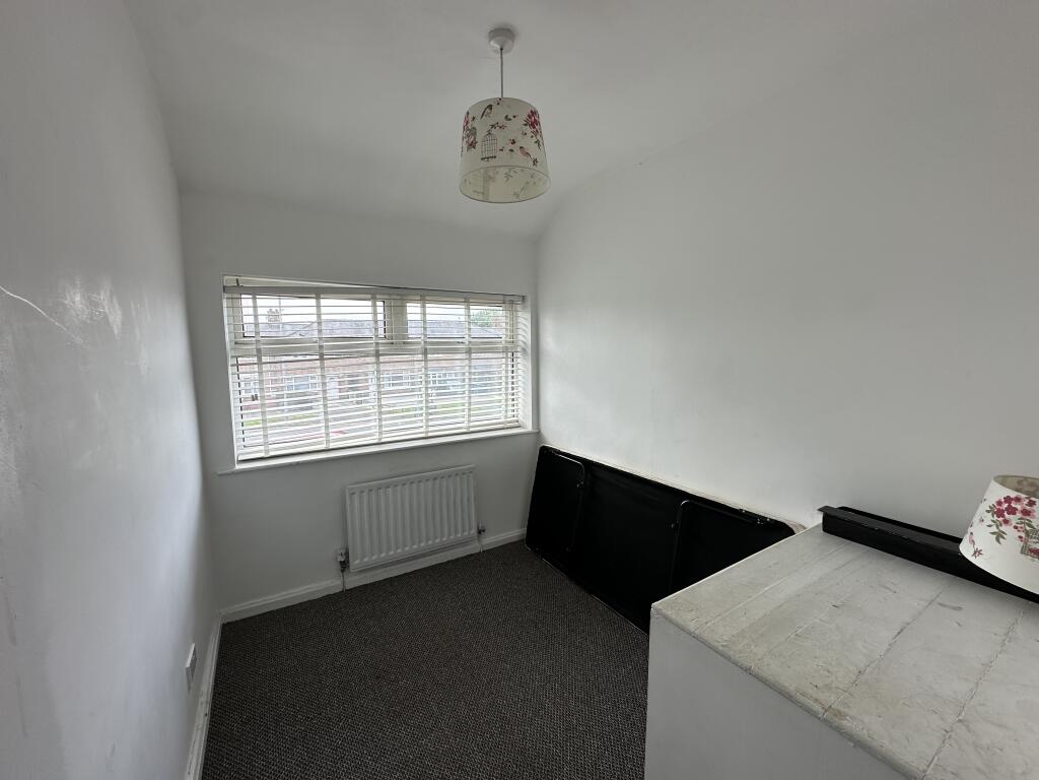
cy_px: 390
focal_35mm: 14
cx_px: 520
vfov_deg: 85.7
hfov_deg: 102.1
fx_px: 420
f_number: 2.2
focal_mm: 2.22
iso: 40
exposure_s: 1/268
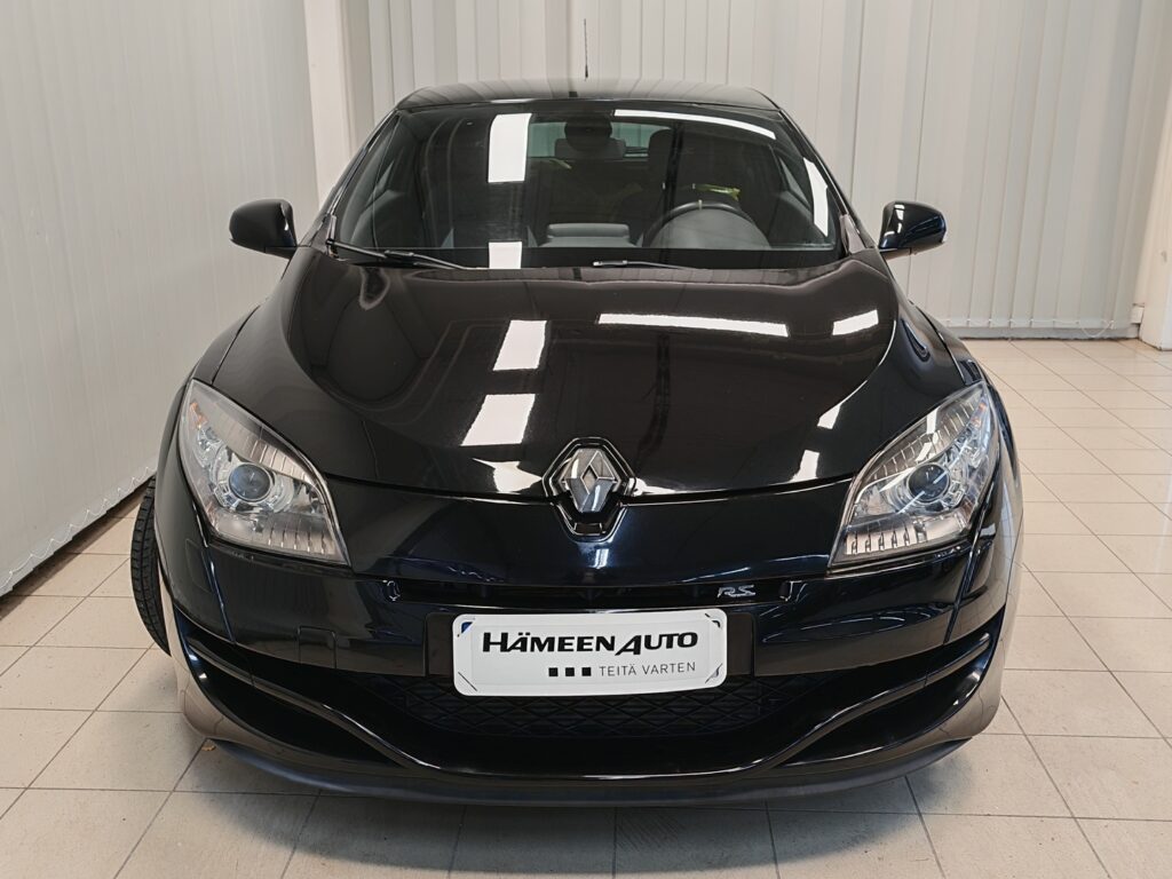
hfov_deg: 55.4
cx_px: 586
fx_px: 1117
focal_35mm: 33
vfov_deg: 42.9
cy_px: 440
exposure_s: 1/50
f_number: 1.6
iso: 50
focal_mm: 5.4
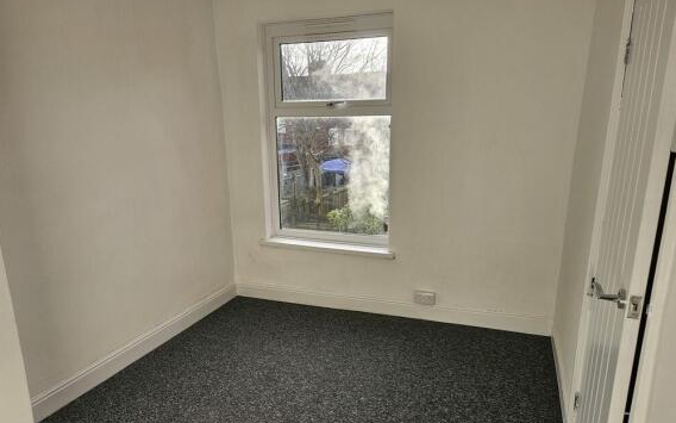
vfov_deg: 49.0
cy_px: 248
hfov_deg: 72.5
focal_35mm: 25
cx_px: 339
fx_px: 461
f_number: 1.8
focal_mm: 5.4
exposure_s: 1/719
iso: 80
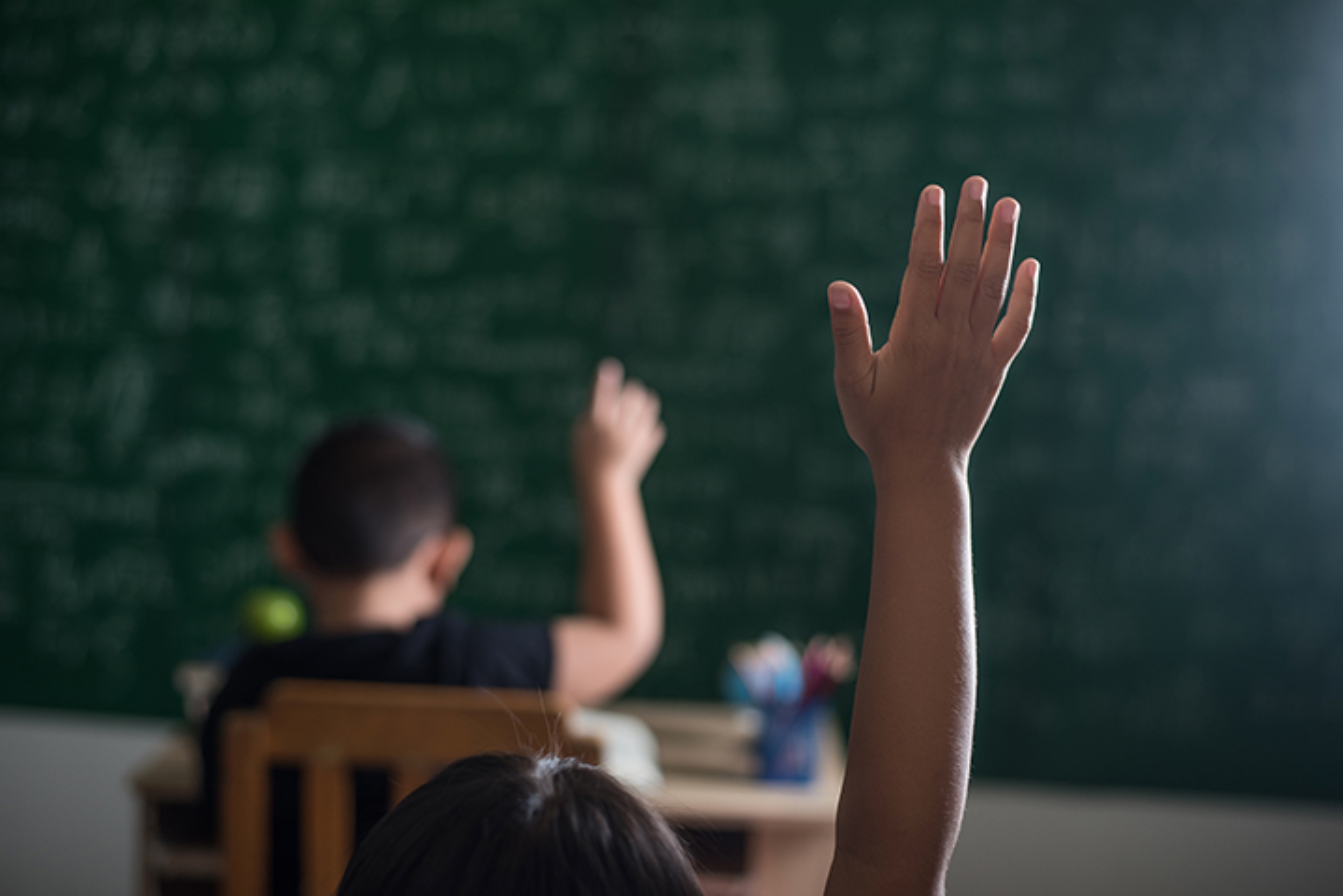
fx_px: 1866
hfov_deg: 39.6
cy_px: 448
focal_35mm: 50
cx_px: 672
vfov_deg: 27.0
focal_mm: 50
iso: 100
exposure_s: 1/200
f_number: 2.2
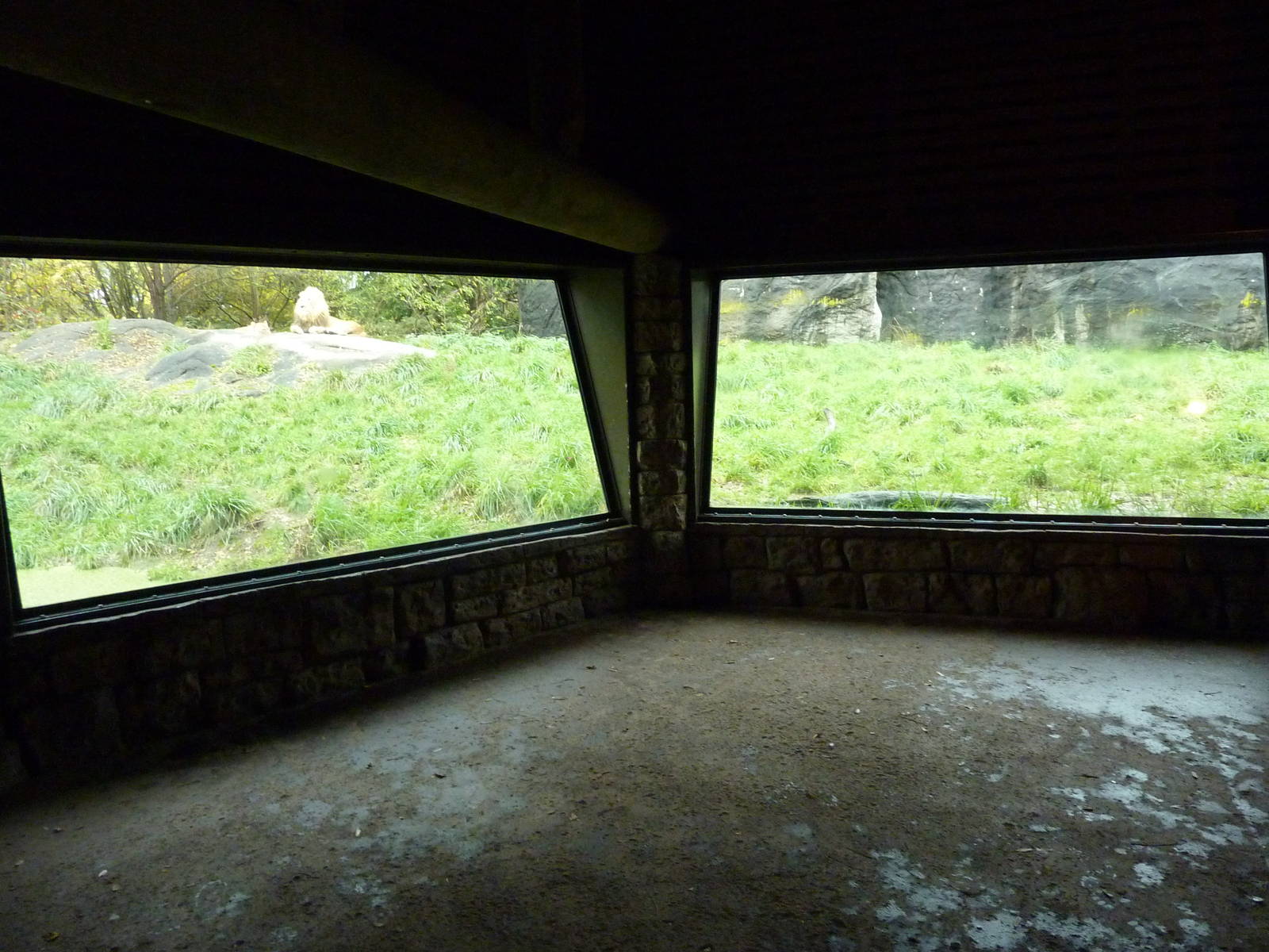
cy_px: 476
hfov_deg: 69.4
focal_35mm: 25
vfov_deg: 54.9
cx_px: 634
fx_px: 916
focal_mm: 4.1
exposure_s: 1/50
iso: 400
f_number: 3.3
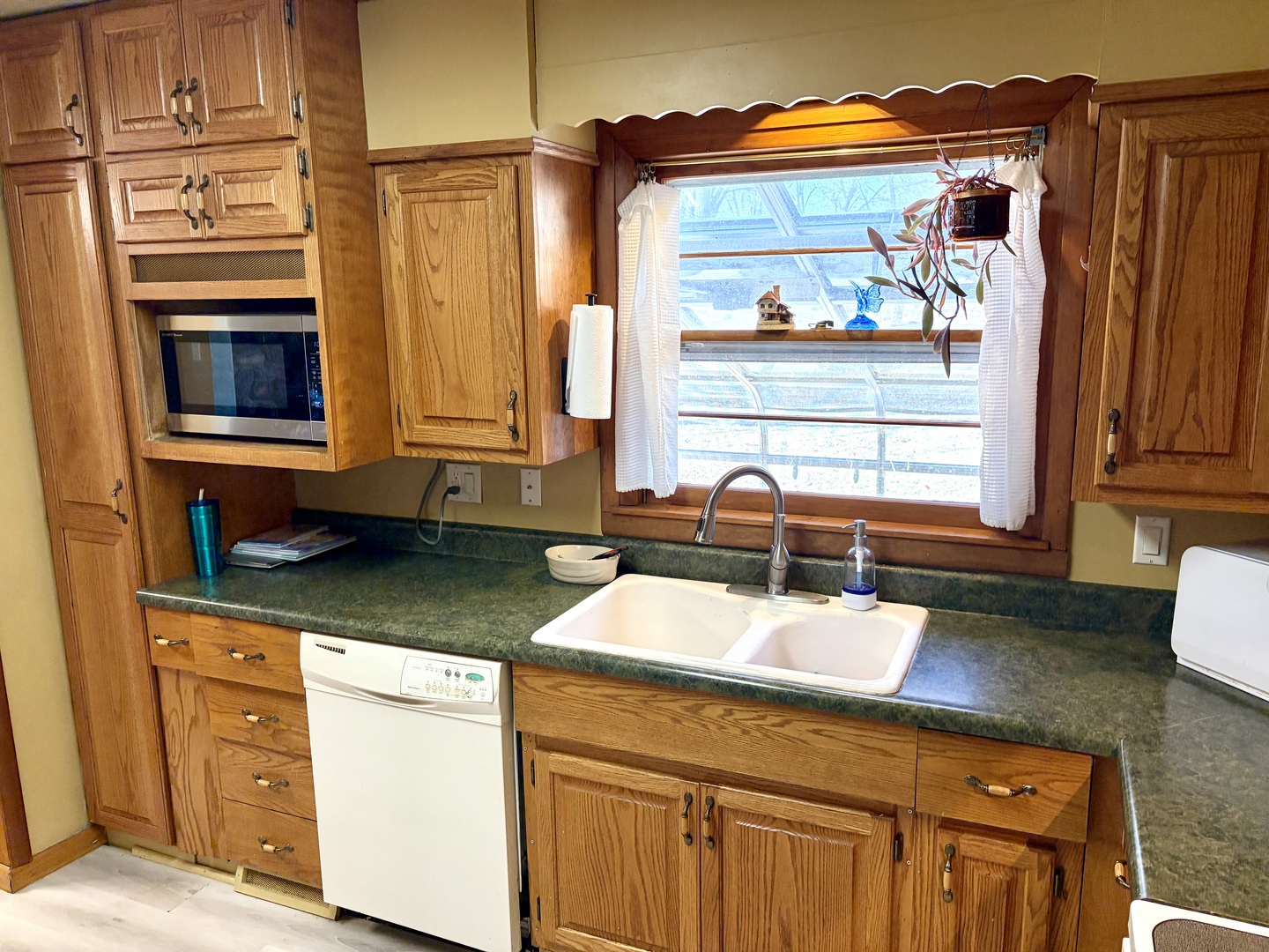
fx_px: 953
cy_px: 476
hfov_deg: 67.3
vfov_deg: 53.1
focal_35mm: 26
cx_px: 634
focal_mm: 5.96
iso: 200
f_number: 1.6
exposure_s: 1/120
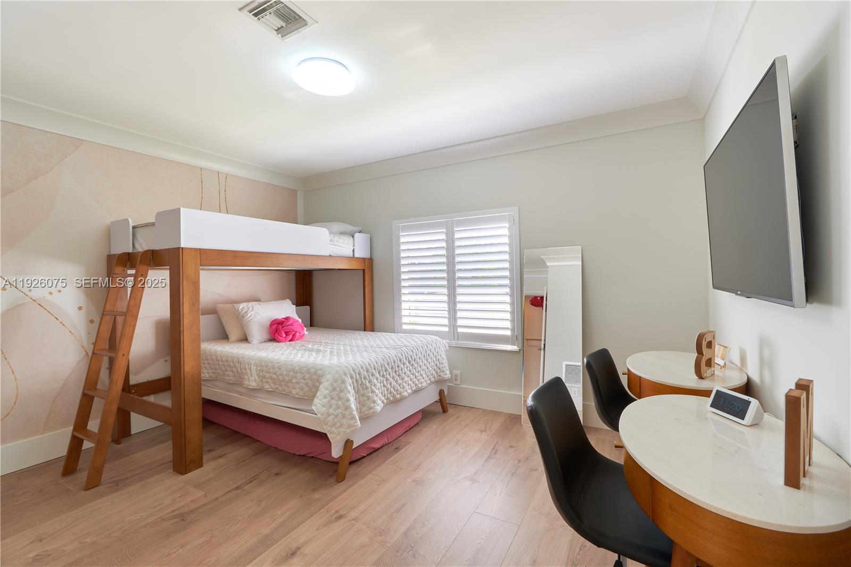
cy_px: 284
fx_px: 354
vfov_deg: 77.3
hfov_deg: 100.4
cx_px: 426
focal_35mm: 15
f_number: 11
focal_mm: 10
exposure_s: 1/110
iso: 160
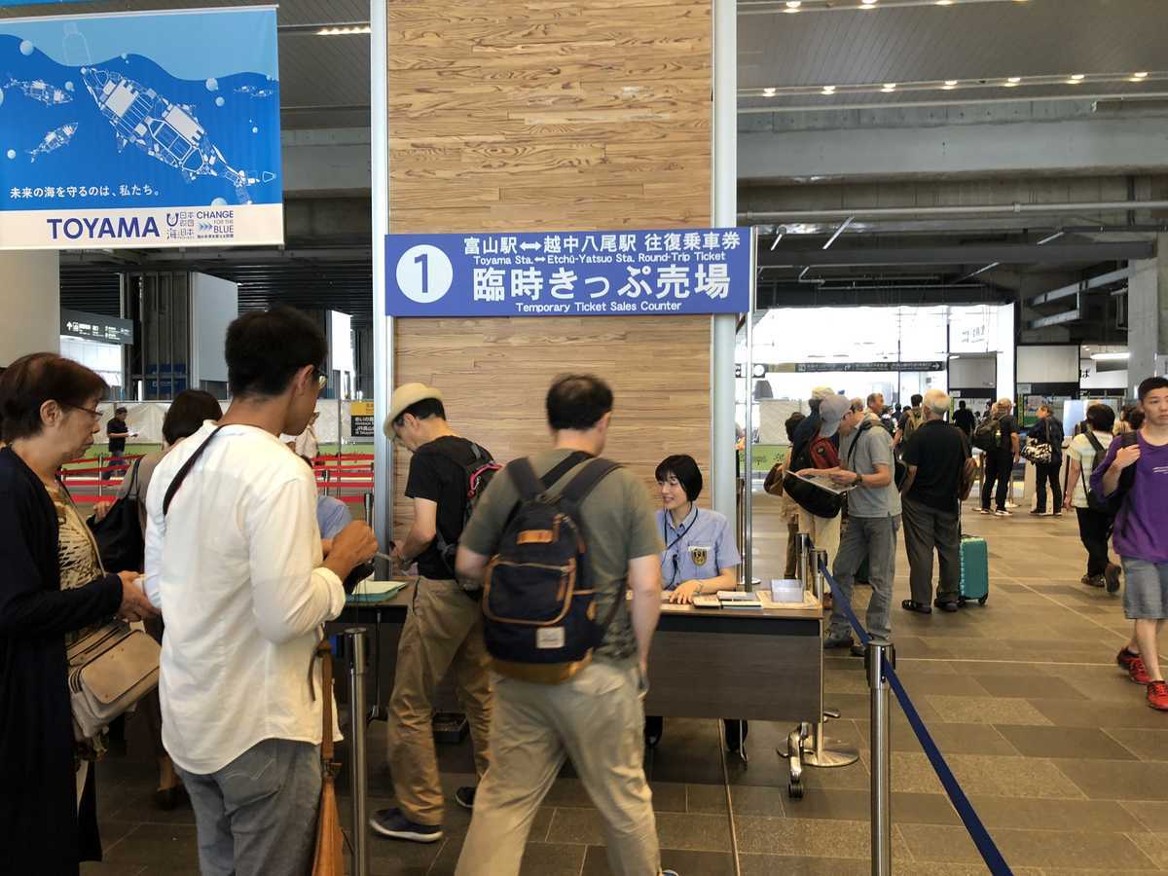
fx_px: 979
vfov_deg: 48.2
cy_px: 438
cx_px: 584
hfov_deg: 61.7
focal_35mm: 29
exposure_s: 1/20
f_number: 1.8
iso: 40
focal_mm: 3.99
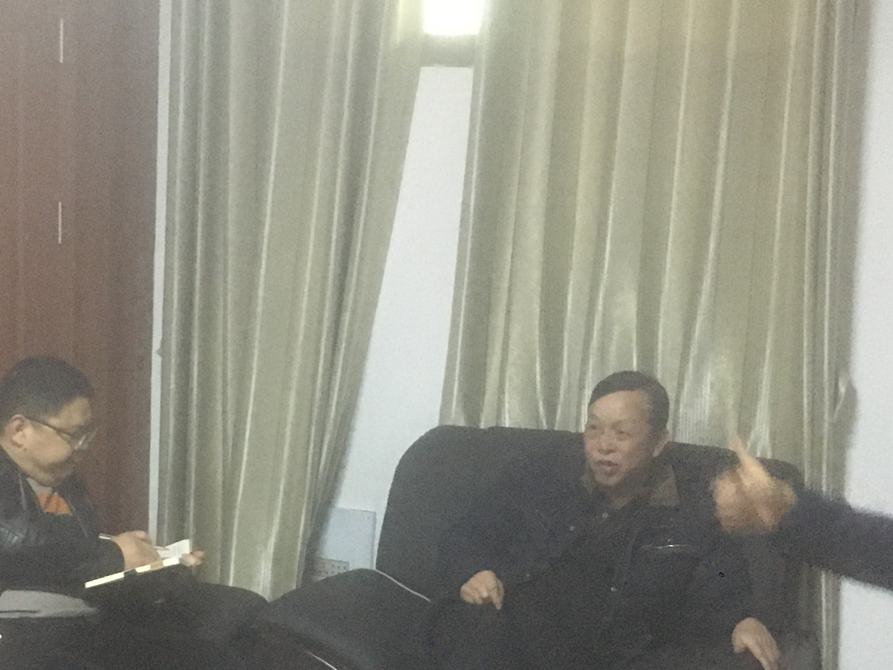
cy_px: 621
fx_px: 1806
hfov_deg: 27.7
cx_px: 344
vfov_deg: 20.5
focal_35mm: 70
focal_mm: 4.15
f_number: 2.2
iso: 320
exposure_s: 1/17
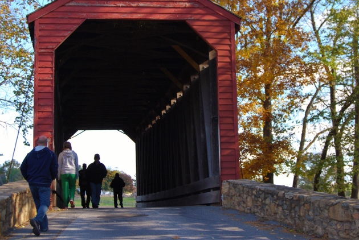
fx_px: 799
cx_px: 196
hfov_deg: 25.3
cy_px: 94
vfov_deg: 17.1
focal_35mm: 80
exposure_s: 1/160
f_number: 6.3
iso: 200
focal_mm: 42
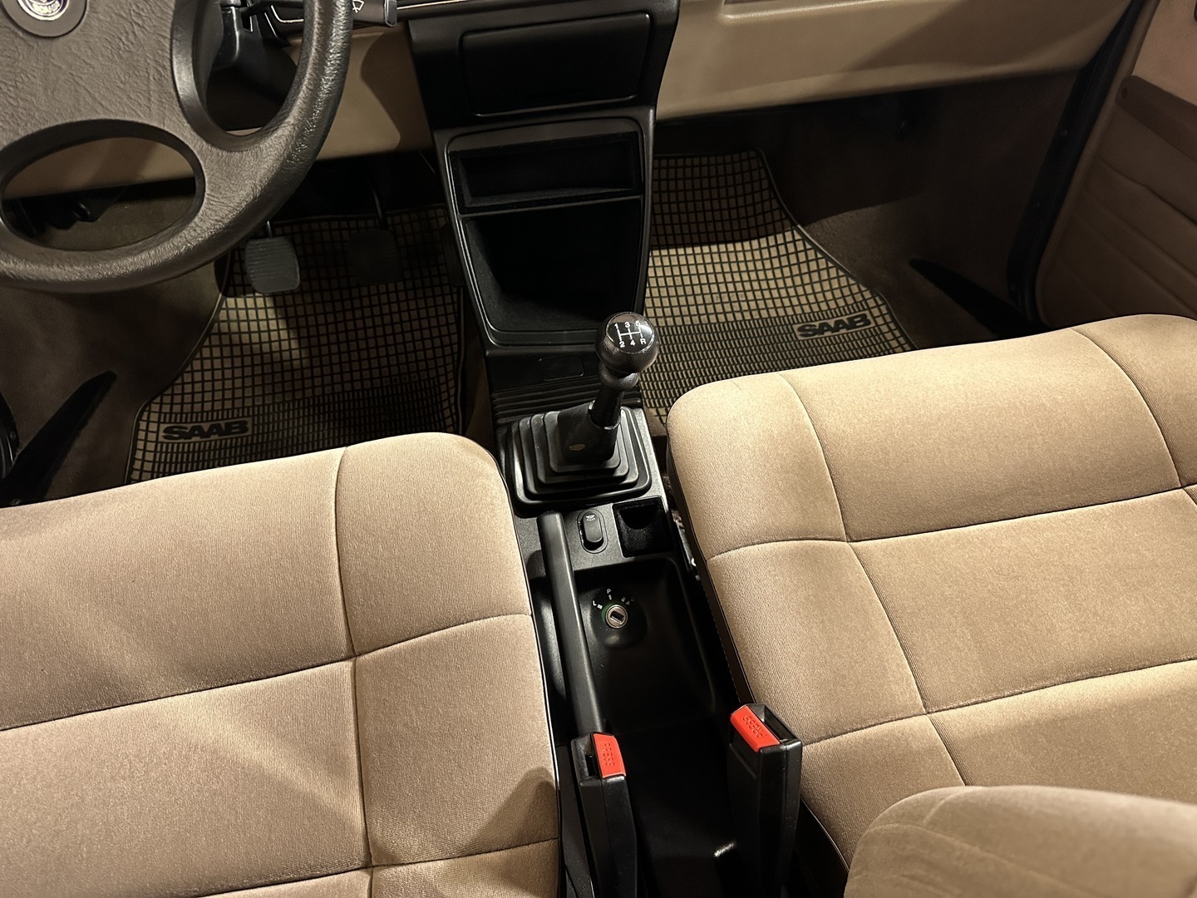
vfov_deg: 56.8
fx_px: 830
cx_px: 598
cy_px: 449
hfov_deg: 71.6
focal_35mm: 24
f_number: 1.78
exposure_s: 1/33
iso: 640
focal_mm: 6.86
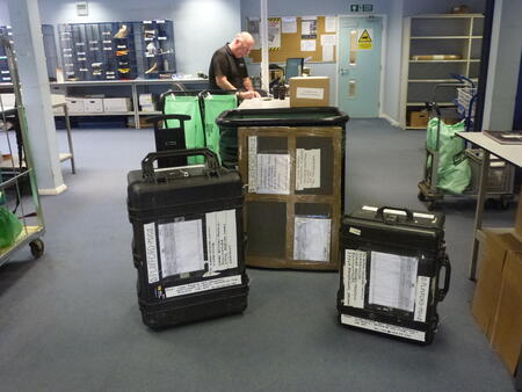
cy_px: 196
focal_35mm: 30
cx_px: 261
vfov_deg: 46.8
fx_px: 453
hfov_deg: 59.9
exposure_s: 1/15
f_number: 3.5
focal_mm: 5.4
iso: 500
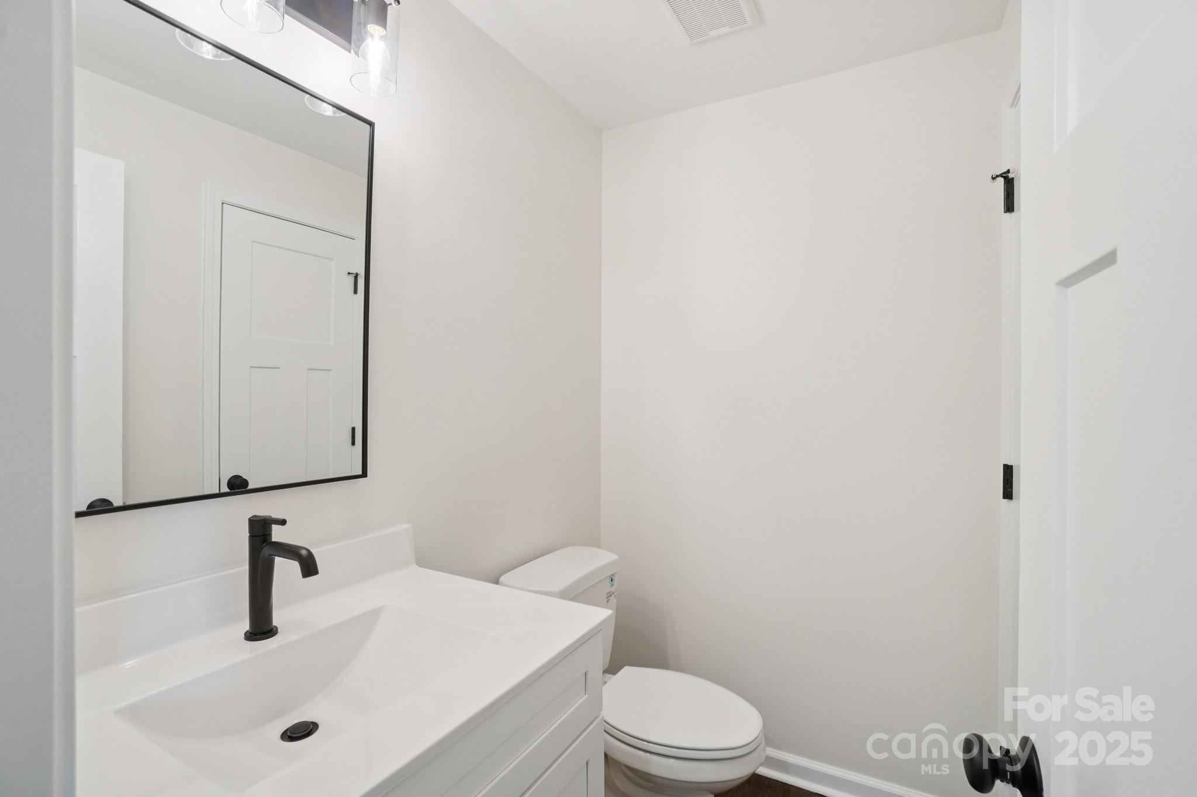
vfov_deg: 77.3
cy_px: 398
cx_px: 598
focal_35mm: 15
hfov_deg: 100.4
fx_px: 499
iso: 400
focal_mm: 10
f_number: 8
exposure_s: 1/30
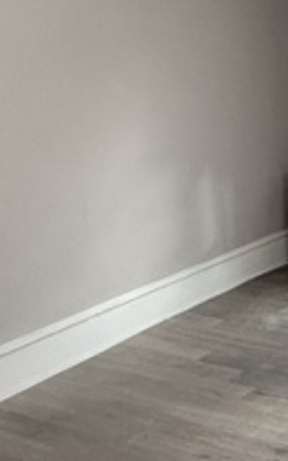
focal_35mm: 57
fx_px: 716
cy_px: 113
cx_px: 476
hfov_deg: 18.9
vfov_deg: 34.9
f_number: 2.2
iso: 500
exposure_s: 1/120
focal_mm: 2.22
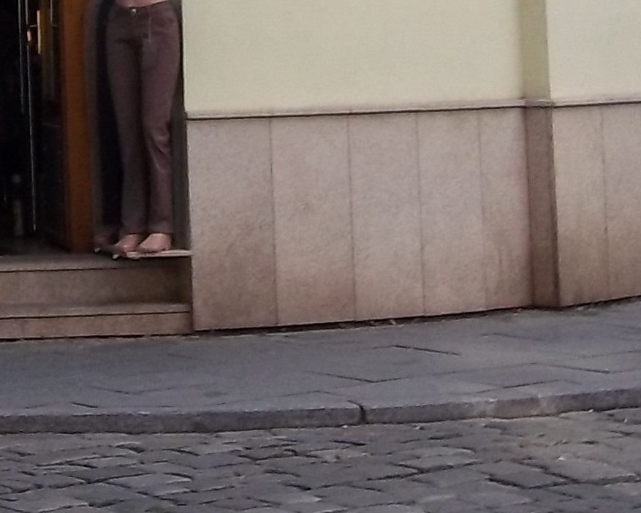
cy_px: -366
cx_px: -34
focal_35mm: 178
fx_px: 3378
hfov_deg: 10.7
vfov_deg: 8.4
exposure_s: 1/500
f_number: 3.2
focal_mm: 7.1
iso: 80
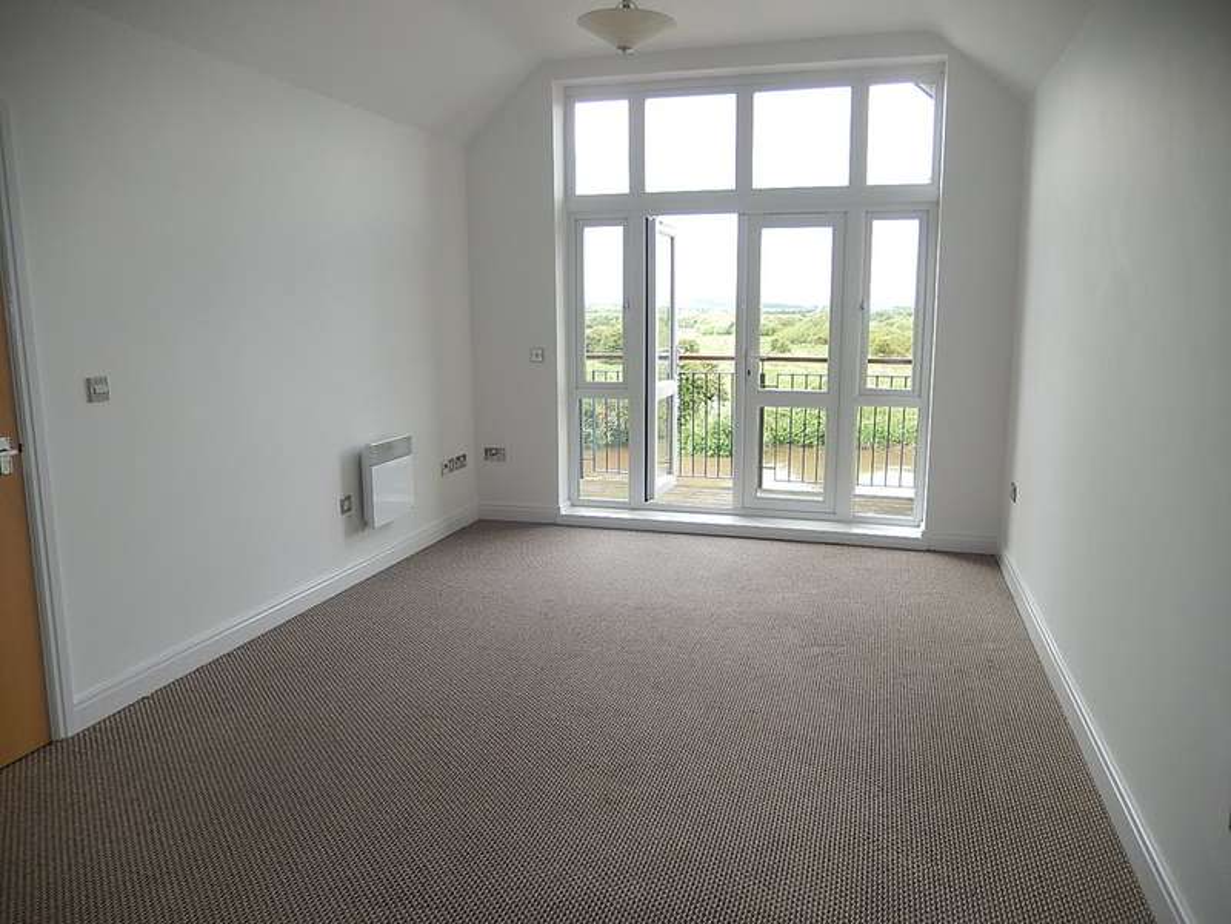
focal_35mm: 25
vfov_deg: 54.9
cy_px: 462
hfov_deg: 69.4
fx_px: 889
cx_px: 616
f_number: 3.4
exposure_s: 1/125
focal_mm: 4.5
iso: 125
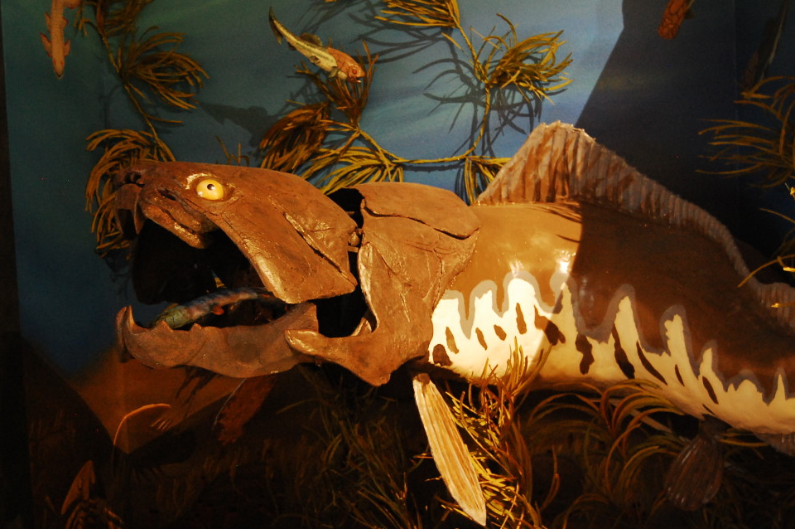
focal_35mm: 48
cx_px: 388
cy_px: 257
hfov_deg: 41.1
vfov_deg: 28.0
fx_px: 1059
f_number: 4.2
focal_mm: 30
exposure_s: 1/6
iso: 1600
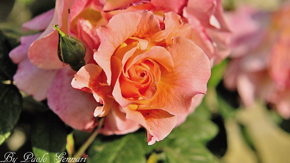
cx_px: 145
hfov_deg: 13.0
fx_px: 1273
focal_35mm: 166
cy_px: 70
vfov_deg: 7.3
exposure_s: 1/3200
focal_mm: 105
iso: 400
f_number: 5.6
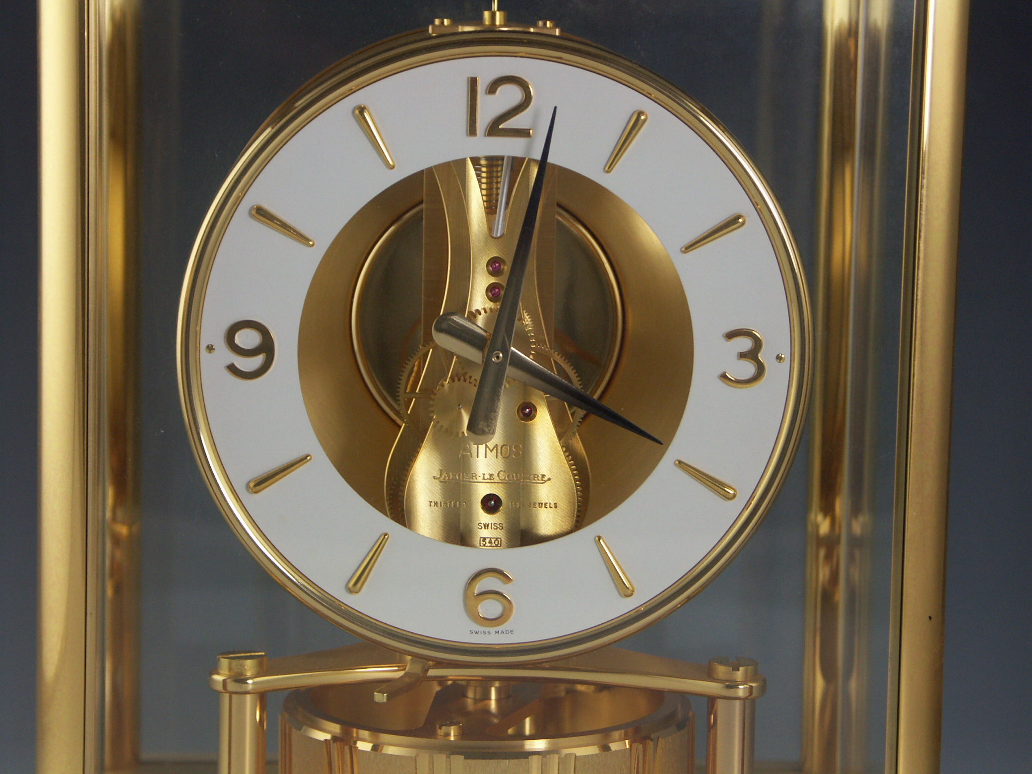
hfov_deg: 17.6
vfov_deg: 13.2
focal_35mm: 112
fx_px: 3339
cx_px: 516
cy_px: 387
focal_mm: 28.68
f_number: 3.5
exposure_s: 1/160
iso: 100
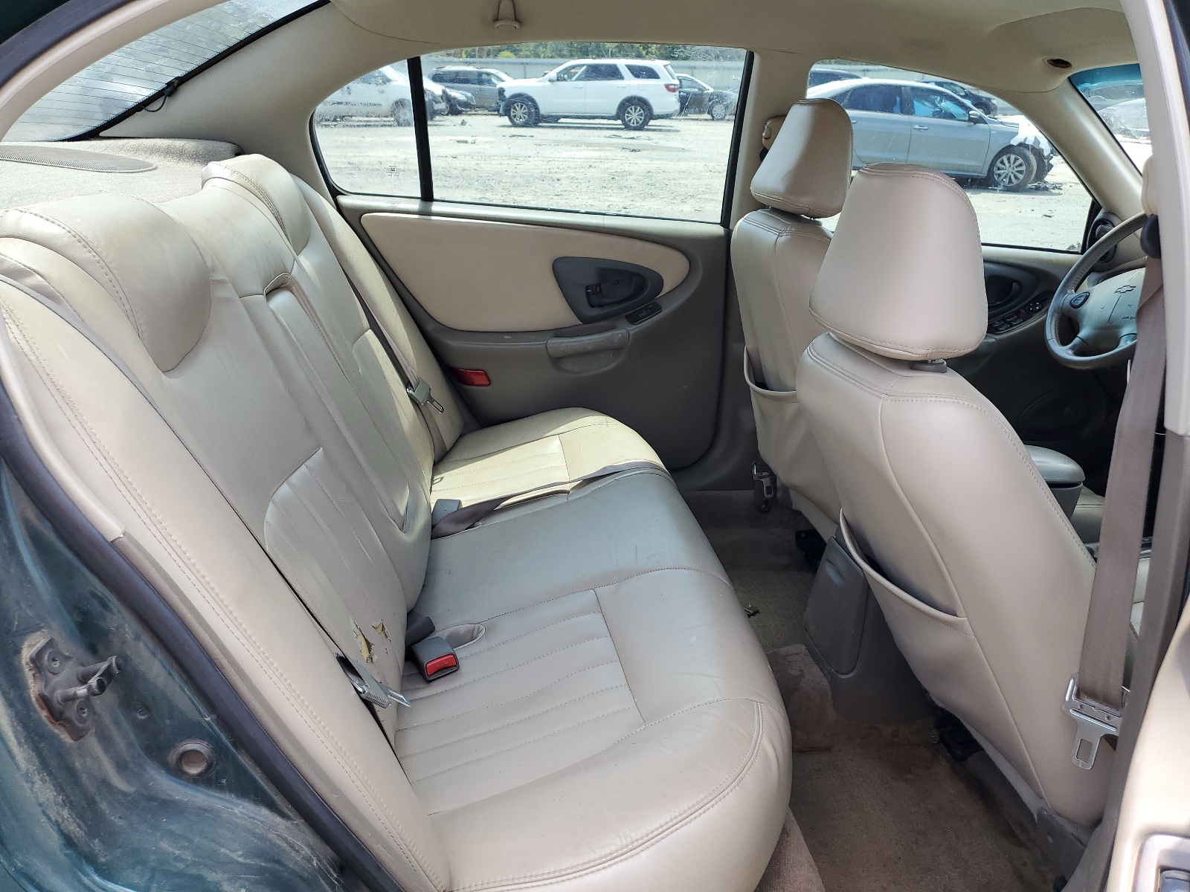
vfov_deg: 53.1
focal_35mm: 26
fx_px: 894
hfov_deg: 67.3
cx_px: 595
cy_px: 446
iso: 50
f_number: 1.5
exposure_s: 1/417
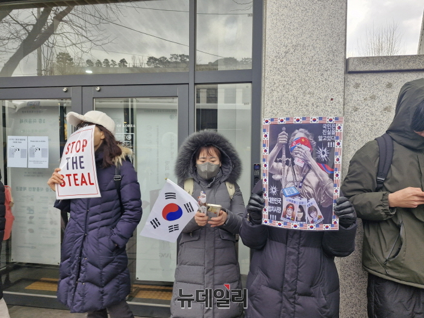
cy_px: 159
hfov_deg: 73.9
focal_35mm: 23
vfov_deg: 58.9
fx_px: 282
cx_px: 212
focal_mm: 5.54
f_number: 1.8
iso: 50
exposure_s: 1/180
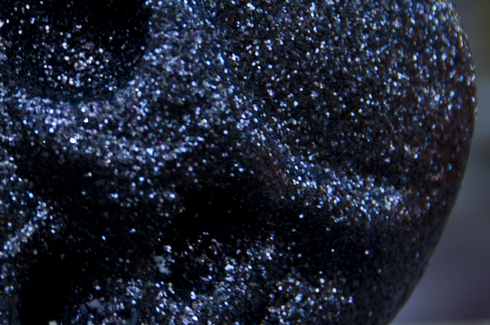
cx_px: 13
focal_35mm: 262
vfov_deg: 5.2
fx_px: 3561
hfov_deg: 7.8
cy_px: 97
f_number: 5
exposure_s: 1/6
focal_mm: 80
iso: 200
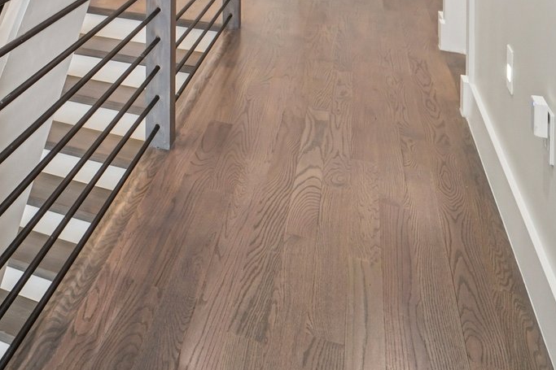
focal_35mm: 42
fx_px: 648
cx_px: 0
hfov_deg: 40.6
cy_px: -150
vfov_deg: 25.7
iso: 400
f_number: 8
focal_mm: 14
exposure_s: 1/15
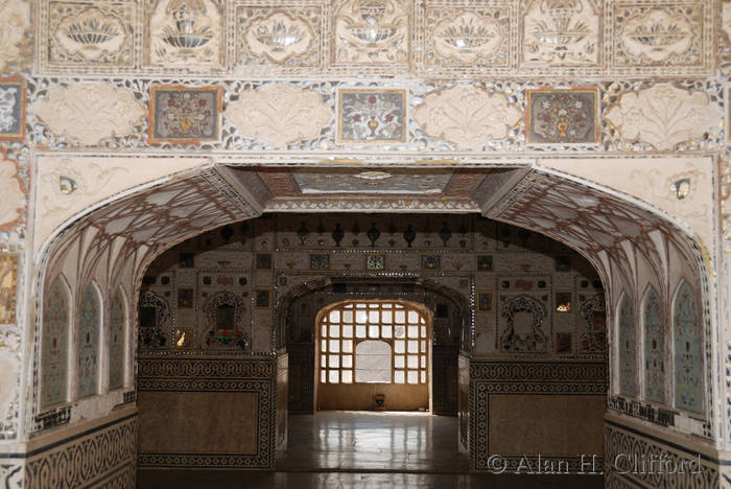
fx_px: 854
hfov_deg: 46.4
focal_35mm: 42
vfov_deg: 32.0
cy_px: 244
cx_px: 366
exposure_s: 1/200
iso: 100
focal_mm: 28
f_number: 4
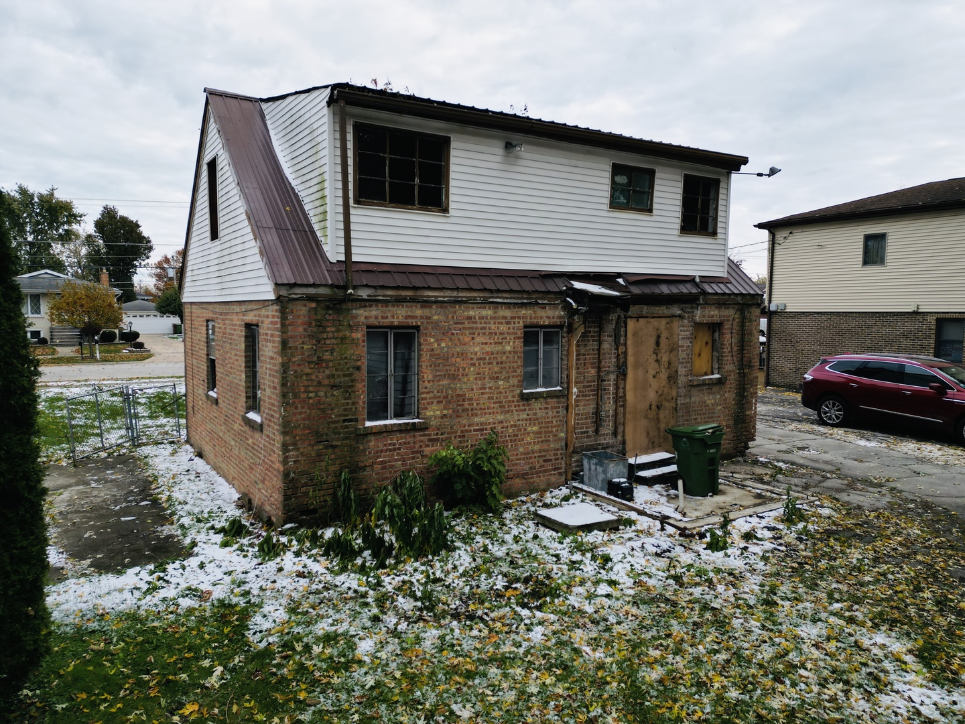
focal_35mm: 24
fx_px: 669
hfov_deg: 71.6
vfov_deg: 56.8
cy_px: 362
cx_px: 482
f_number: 1.7
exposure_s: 1/1500
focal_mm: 6.72
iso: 100
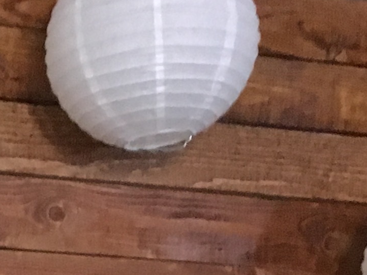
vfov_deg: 8.2
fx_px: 1717
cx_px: -93
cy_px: 725
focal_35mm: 162
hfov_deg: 11.9
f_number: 2.2
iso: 500
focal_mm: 4.15
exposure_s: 1/15
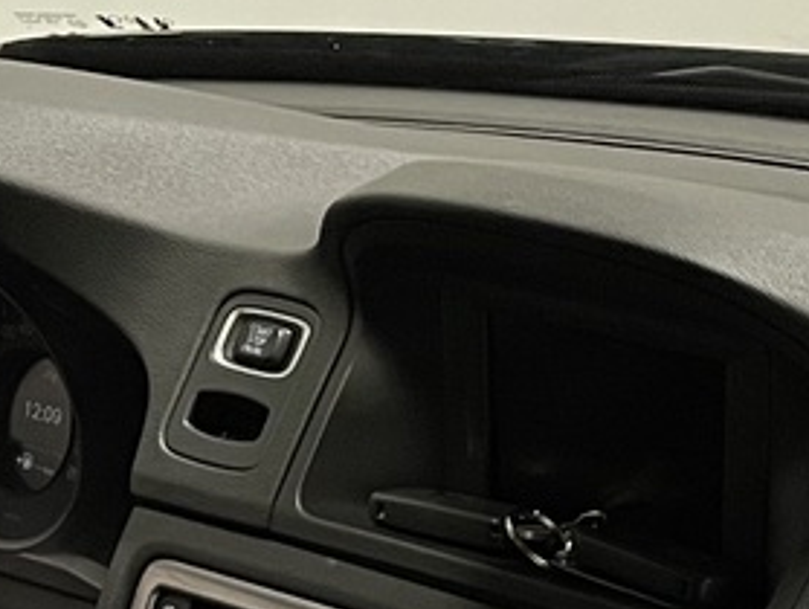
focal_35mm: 134
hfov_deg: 14.5
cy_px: 1453
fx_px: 3136
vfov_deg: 9.8
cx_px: 745
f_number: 1.6
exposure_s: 1/60
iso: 250
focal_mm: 4.2
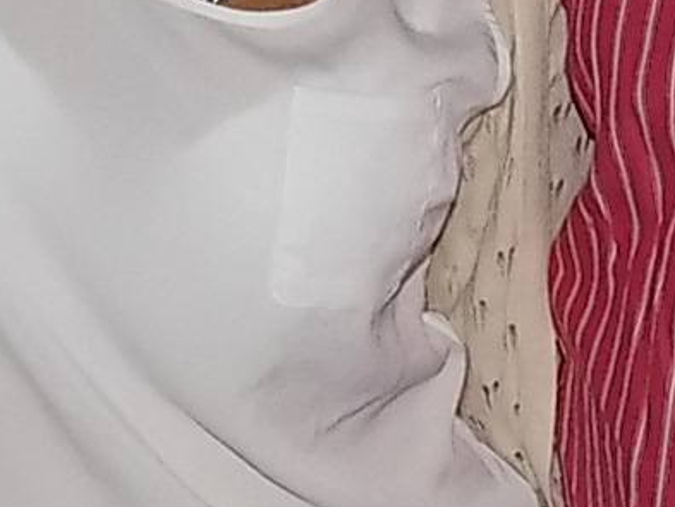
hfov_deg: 14.8
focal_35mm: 133
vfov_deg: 11.1
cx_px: 479
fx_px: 2594
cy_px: 14
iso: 200
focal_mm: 4
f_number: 3.1
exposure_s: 1/30
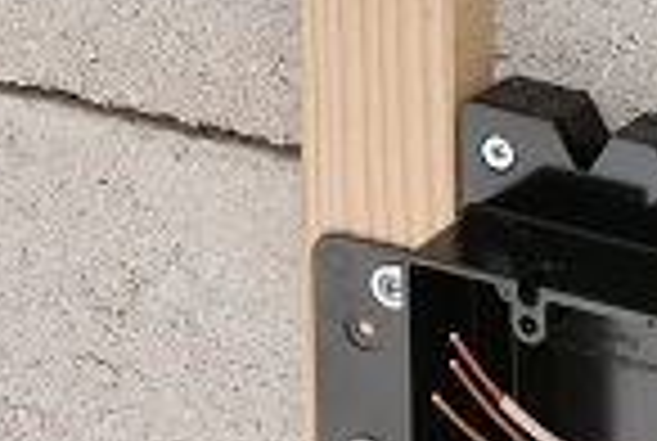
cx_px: 693
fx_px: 7949
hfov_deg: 4.7
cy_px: 490
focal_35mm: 435
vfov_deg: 3.2
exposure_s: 1/160
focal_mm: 85
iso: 200
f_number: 16
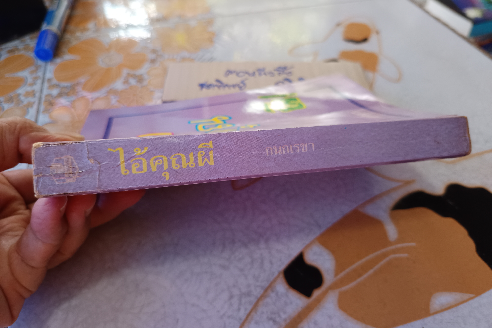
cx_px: 246
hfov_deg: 71.5
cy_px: 148
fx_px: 342
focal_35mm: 25
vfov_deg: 51.2
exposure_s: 1/50
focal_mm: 5.31
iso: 638
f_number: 1.7
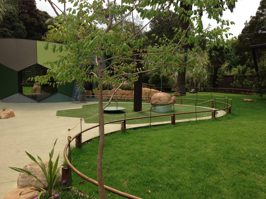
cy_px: 100
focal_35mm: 33
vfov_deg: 42.9
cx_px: 133
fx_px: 254
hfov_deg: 55.4
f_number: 2.4
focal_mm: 4.13
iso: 50
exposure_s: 1/630
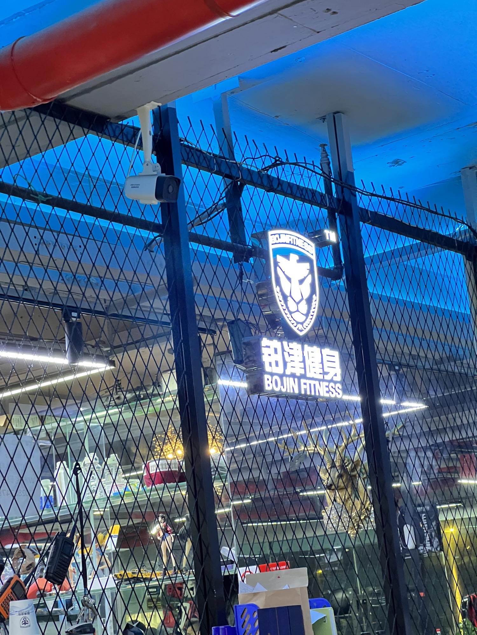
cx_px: 238
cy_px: 318
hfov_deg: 19.1
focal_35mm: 77
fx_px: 1415
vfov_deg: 25.3
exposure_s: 1/25
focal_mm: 9
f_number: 2.8
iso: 1250
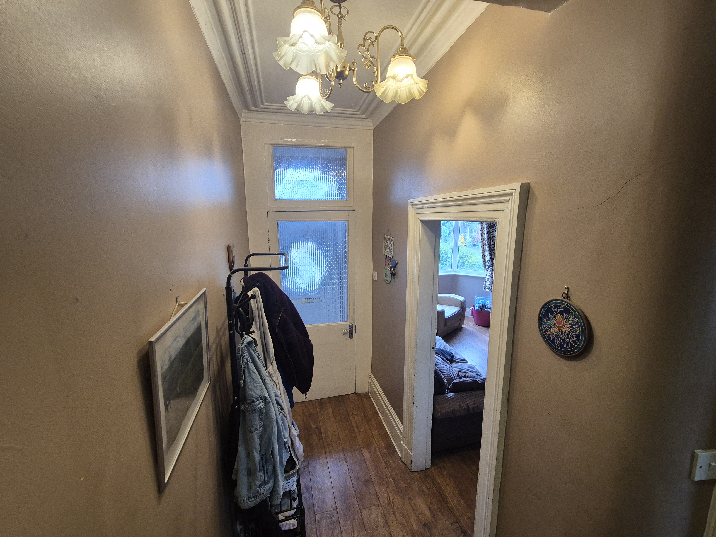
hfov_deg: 106.2
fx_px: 269
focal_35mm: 13
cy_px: 268
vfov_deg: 89.9
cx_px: 358
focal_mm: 2.2
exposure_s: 1/50
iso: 250
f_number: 2.2
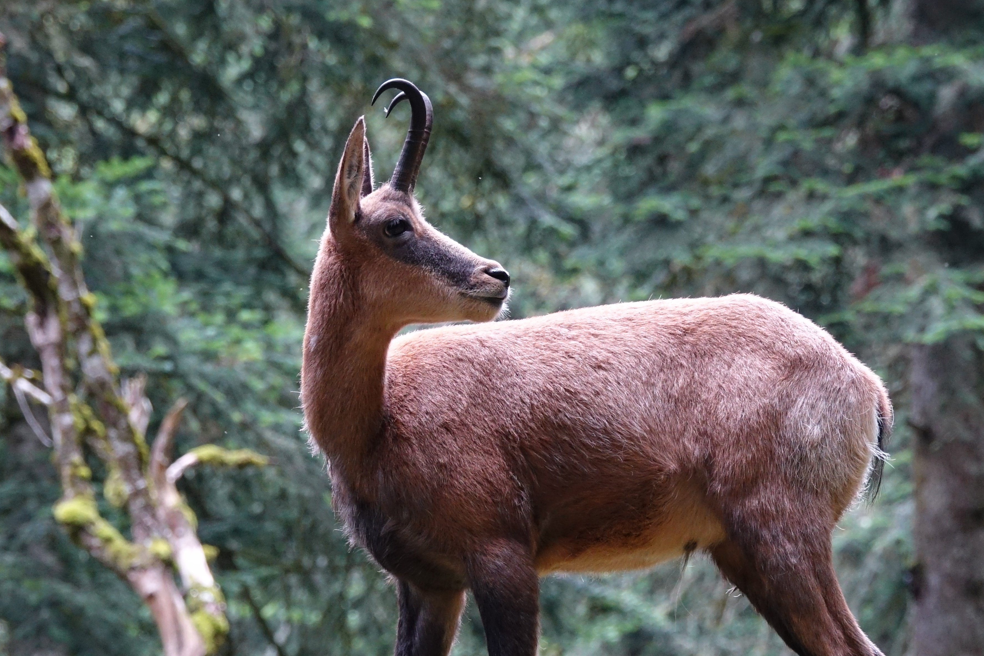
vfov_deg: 4.3
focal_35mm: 320
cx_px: 538
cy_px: 488
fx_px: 8746
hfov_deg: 6.4
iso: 800
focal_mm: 75.8
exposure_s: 1/160
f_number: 4
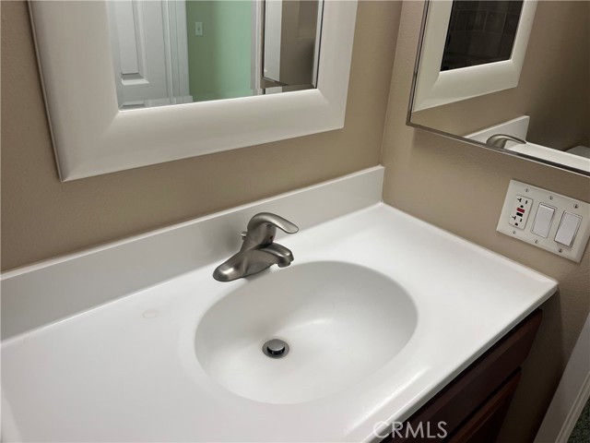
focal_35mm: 26
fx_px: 443
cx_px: 295
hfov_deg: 67.3
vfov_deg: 53.1
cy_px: 222
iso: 80
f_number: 1.6
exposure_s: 1/120
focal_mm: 5.1
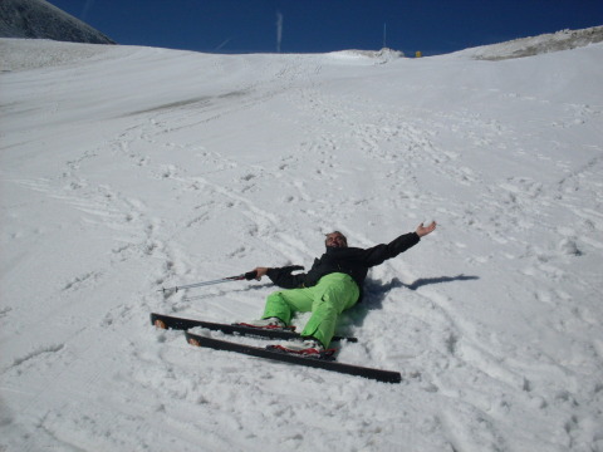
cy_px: 226
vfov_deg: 37.7
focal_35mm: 38
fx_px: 662
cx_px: 302
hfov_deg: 49.0
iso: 80
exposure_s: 1/1000
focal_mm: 6.3
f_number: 8.4
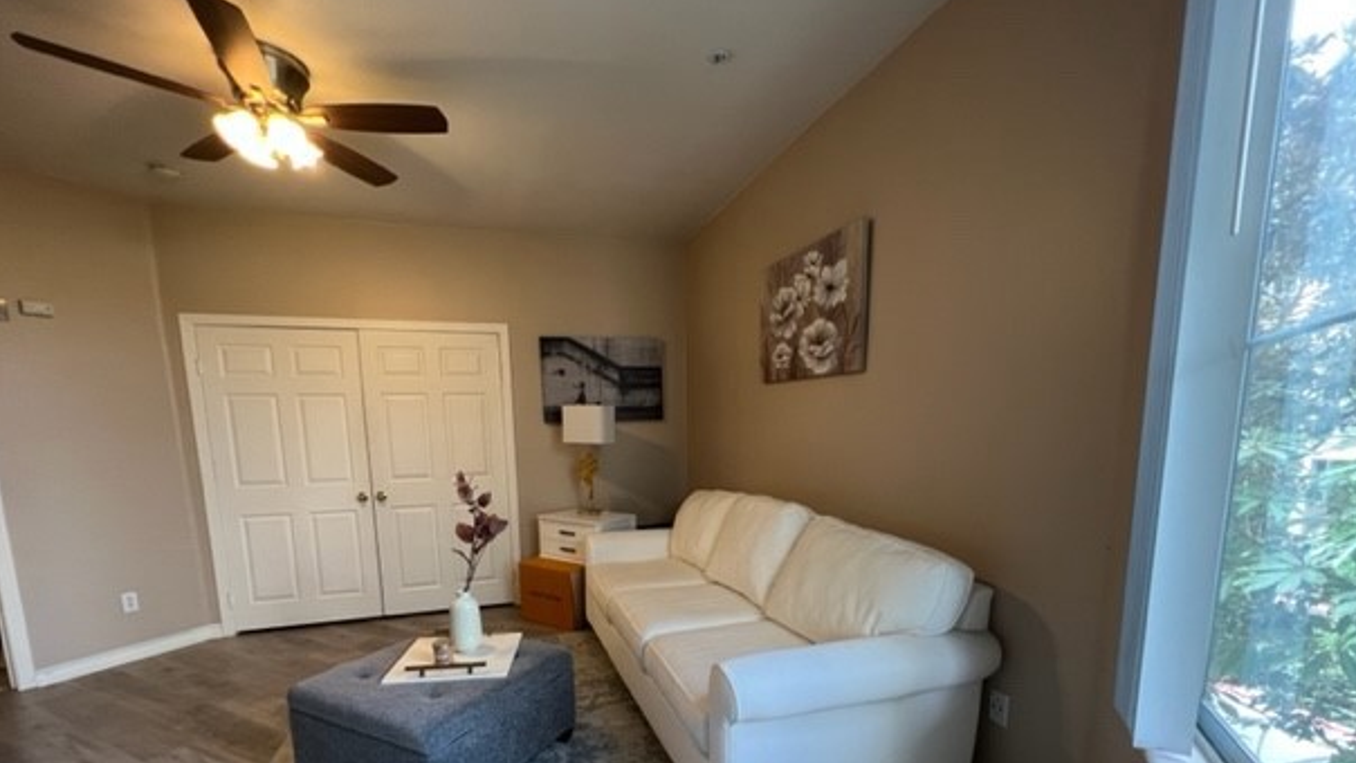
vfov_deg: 68.4
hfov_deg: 103.0
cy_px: 514
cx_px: 665
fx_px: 539
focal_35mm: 15
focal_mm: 1.57
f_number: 1.8
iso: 200
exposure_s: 1/60
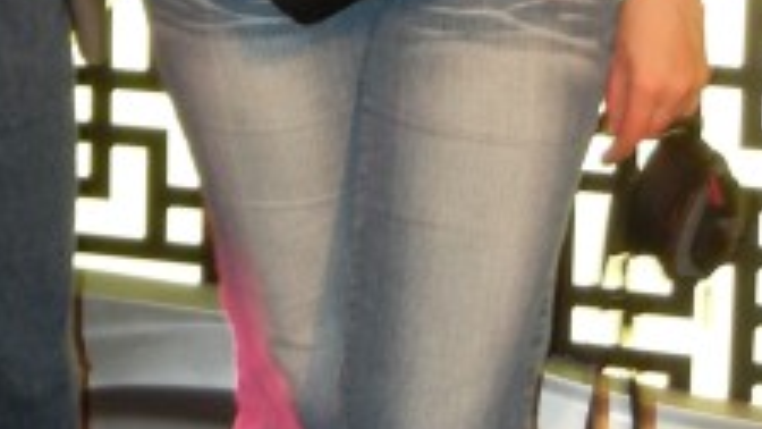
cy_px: -269
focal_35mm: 194
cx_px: -139
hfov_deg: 10.9
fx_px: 3920
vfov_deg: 6.2
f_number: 3.9
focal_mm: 9.3
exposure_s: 1/5.6
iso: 400
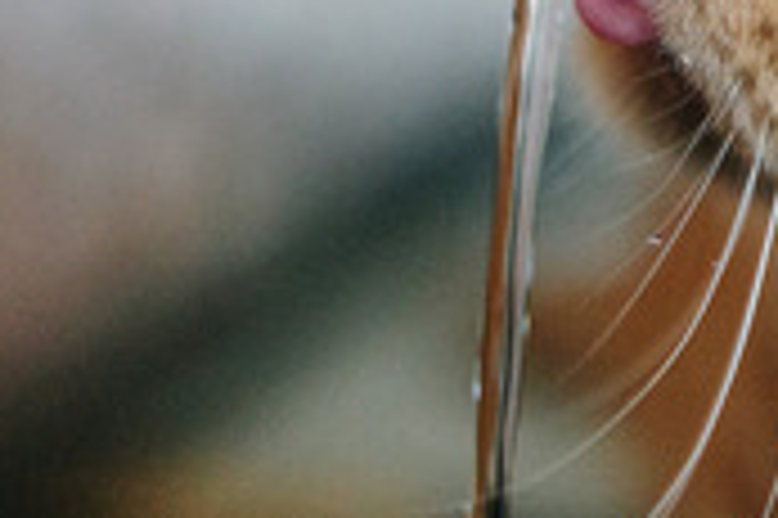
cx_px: 967
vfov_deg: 12.1
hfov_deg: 17.9
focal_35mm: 108
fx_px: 2332
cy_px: -230
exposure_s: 1/640
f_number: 1.4
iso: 1600
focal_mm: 24
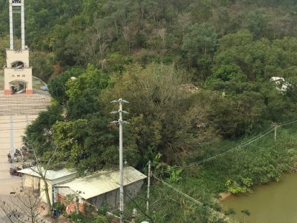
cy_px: 87
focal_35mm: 49
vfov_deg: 29.6
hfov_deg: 37.5
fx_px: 421
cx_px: 61
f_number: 2.2
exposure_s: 1/1582
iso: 32
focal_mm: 4.15
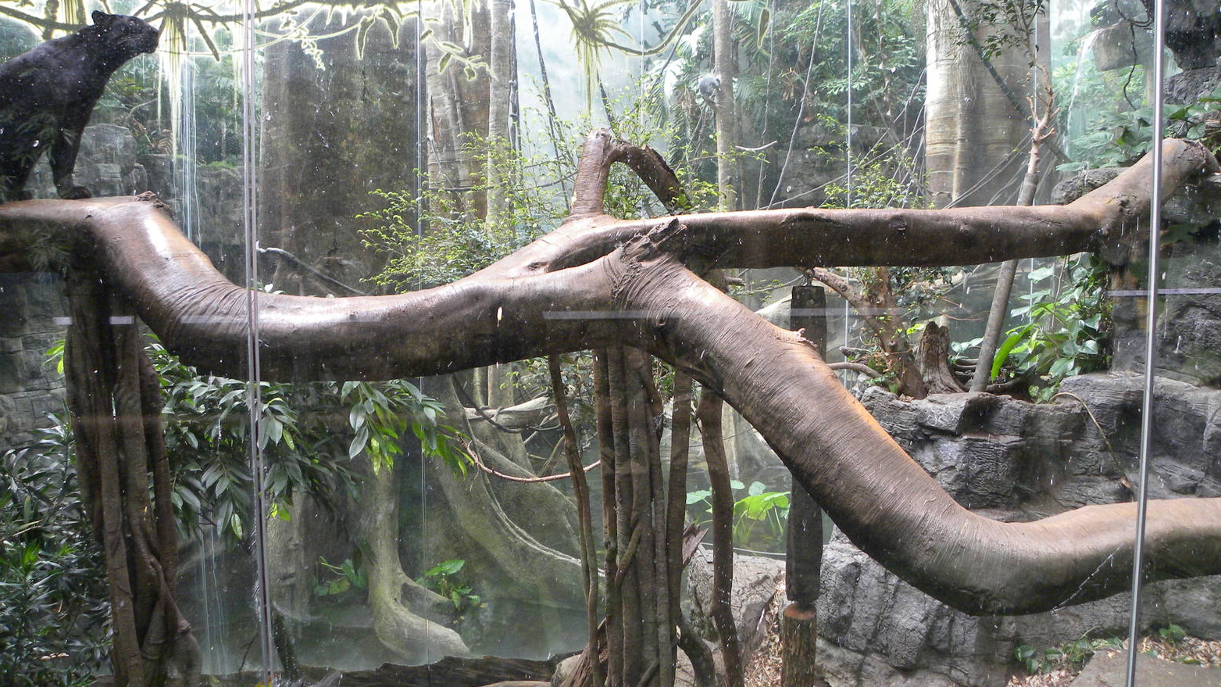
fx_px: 939
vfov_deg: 40.1
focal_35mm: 29
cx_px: 608
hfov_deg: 66.1
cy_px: 291
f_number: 2.8
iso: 151
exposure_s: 1/60
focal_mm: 4.6
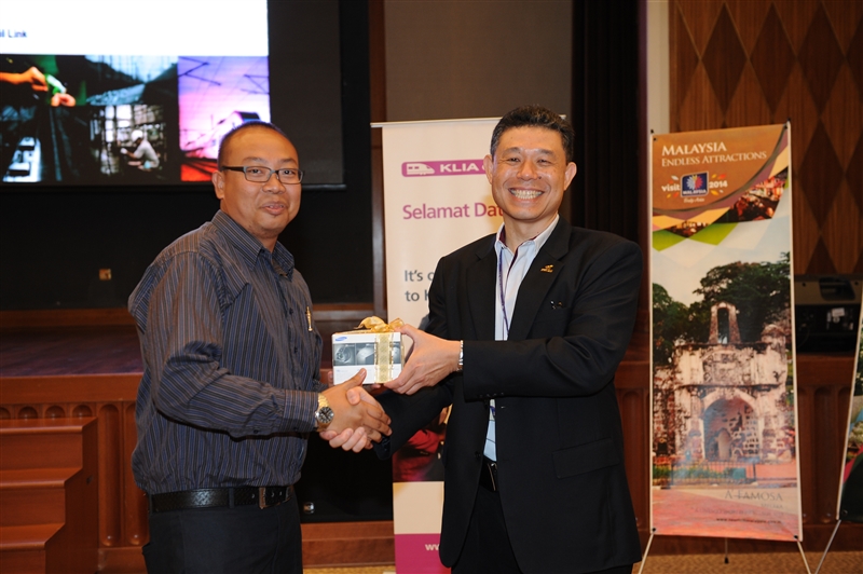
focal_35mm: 48
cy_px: 287
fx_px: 1150
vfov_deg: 28.0
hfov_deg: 41.1
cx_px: 432
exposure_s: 1/60
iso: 1000
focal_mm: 48
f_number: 3.5
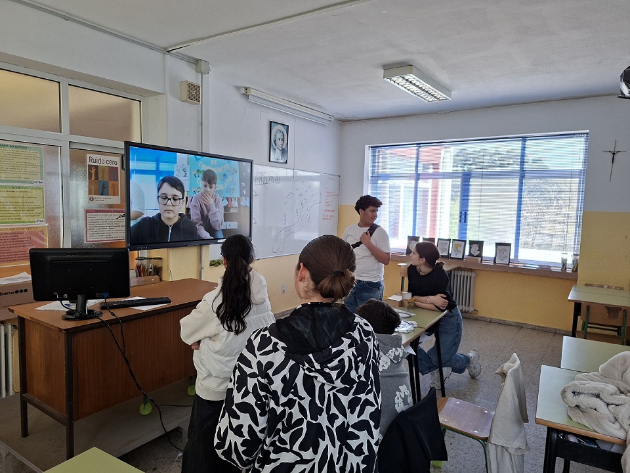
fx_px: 419
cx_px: 315
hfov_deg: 73.9
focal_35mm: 23
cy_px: 236
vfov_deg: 58.9
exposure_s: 1/100
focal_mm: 5.54
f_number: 1.8
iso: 125
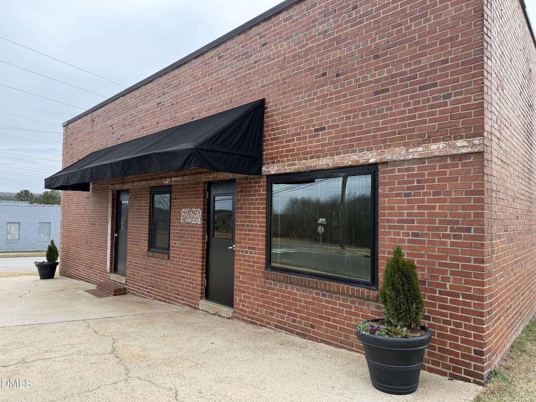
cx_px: 268
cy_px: 201
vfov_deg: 56.8
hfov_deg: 71.6
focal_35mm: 24
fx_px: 372
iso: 100
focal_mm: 6.76
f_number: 1.78
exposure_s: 1/1106
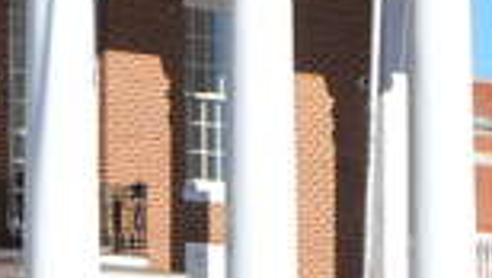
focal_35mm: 286
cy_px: 10
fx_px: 3731
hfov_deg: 7.4
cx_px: -351
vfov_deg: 4.3
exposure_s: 1/320
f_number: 9
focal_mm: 35
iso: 100
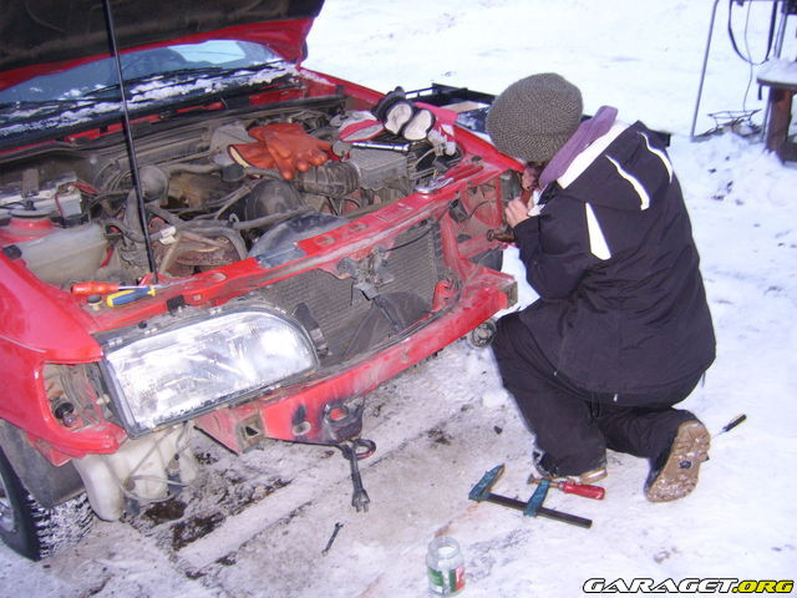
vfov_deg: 40.7
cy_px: 299
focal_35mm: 35
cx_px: 398
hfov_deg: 52.6
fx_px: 806
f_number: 2.8
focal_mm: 5.95
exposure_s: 1/30
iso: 200
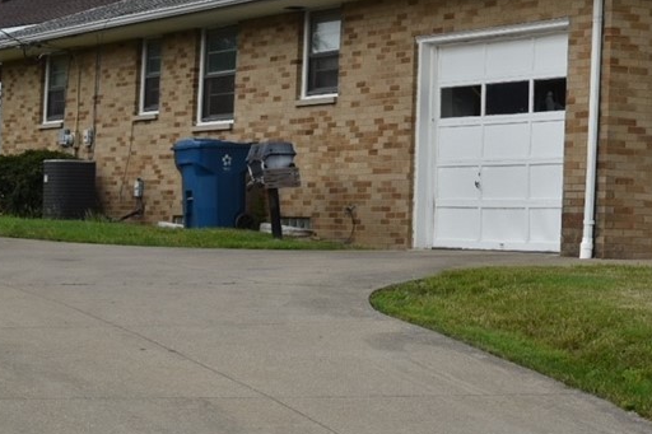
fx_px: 1955
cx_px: 634
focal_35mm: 108
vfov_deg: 12.6
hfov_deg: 18.5
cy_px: 108
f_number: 9
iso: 100
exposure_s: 1/320
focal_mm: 34
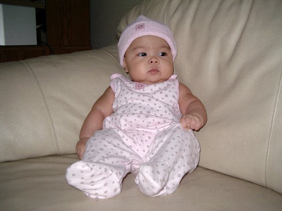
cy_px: 106
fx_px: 310
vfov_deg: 37.7
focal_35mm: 38
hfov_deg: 49.0
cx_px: 141
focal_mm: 5.8
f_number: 2.6
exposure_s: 1/60
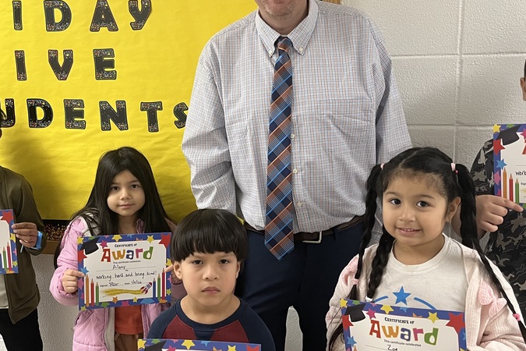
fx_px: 599
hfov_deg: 47.3
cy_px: 171
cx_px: 237
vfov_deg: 32.6
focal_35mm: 41
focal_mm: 5.1
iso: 200
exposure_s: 1/60
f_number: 1.6
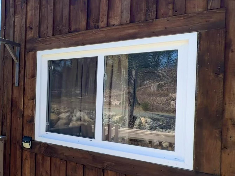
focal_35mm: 32
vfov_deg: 44.1
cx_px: -19
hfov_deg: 44.4
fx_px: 217
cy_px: 94
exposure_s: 1/779
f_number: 2.2
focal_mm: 2.22
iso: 20
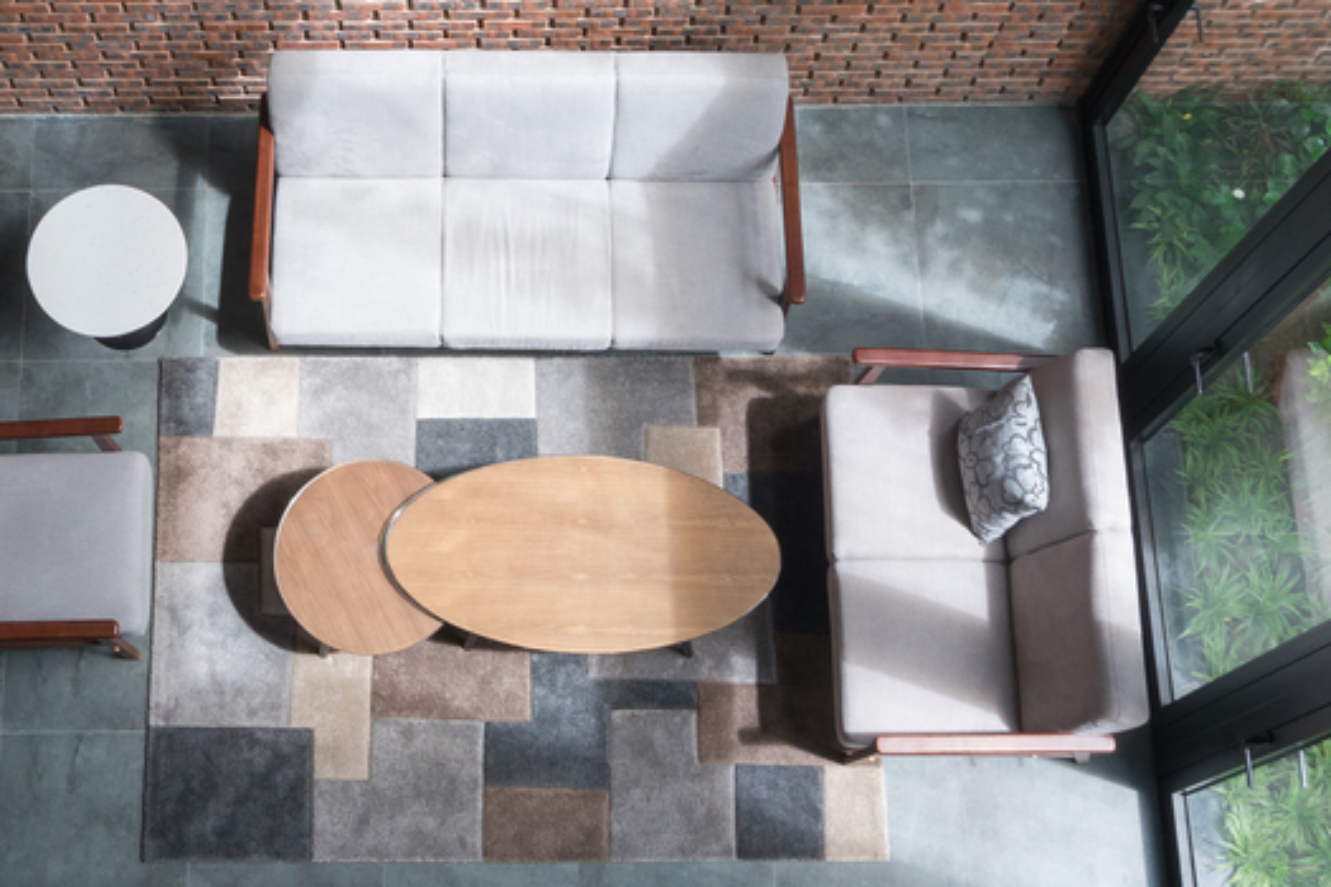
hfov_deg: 32.9
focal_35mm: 60
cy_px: -246
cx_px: 374
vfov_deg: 20.7
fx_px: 2218
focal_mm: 21
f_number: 11
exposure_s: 1/40
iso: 400
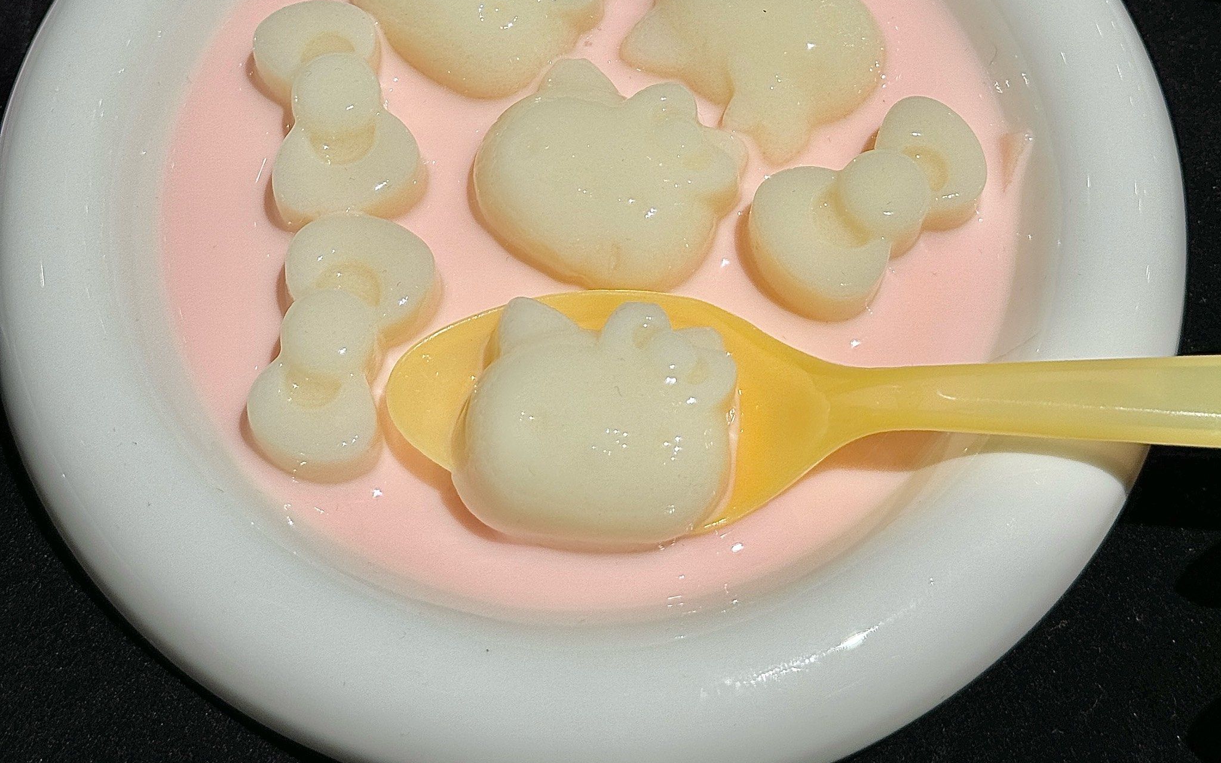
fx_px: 2263
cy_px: -20
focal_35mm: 68
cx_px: 611
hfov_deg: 30.2
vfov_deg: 18.6
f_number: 1.78
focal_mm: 6.76
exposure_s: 1/209
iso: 50
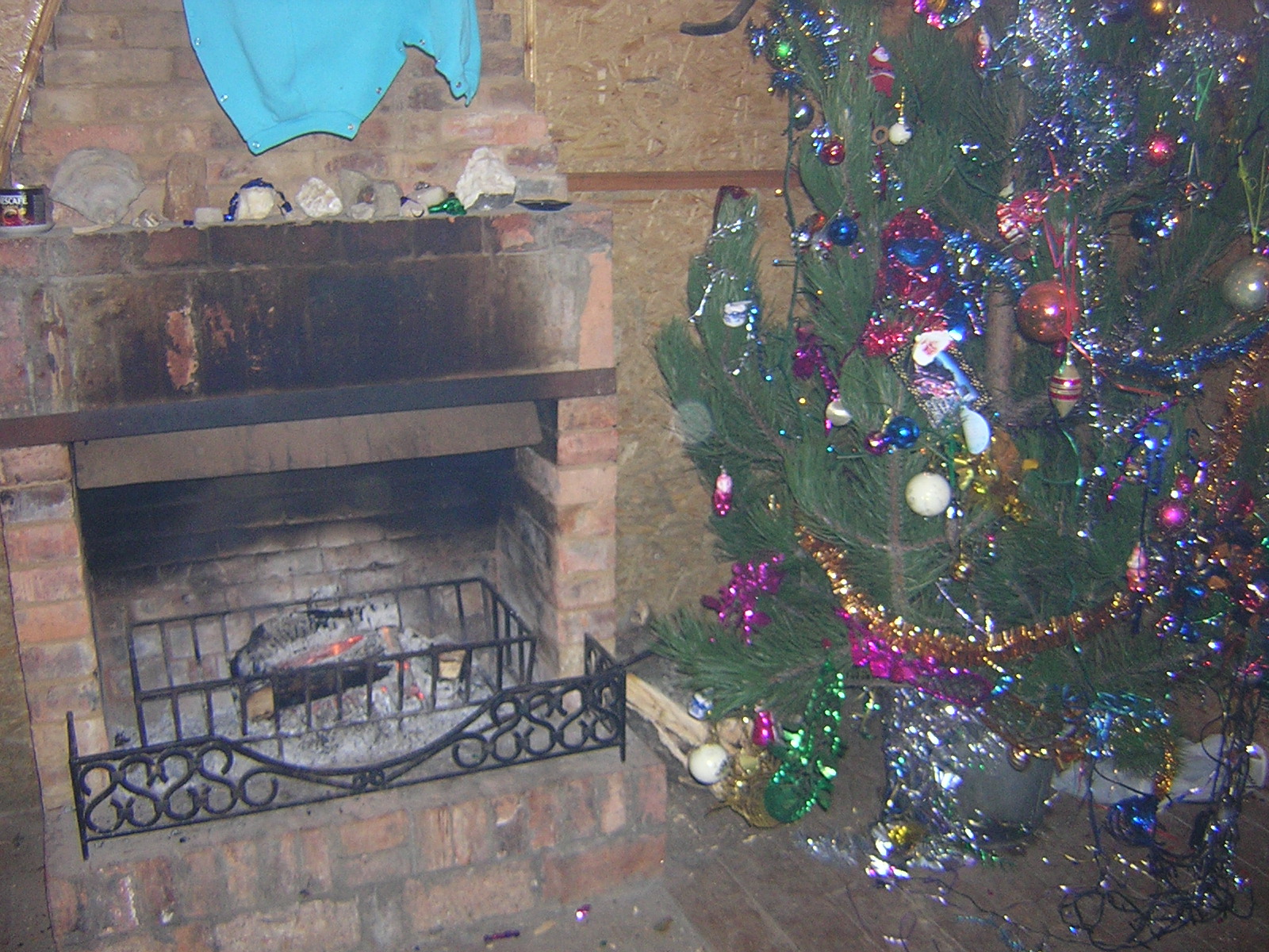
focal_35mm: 36
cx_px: 634
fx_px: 1320
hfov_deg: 51.4
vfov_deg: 39.7
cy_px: 476
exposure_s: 1/60.1
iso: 294
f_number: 2.6
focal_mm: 4.7
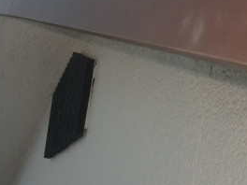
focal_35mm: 92
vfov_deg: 16.1
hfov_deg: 21.3
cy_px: 77
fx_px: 656
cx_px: 125
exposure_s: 1/320
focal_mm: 6.66
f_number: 3.9
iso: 64
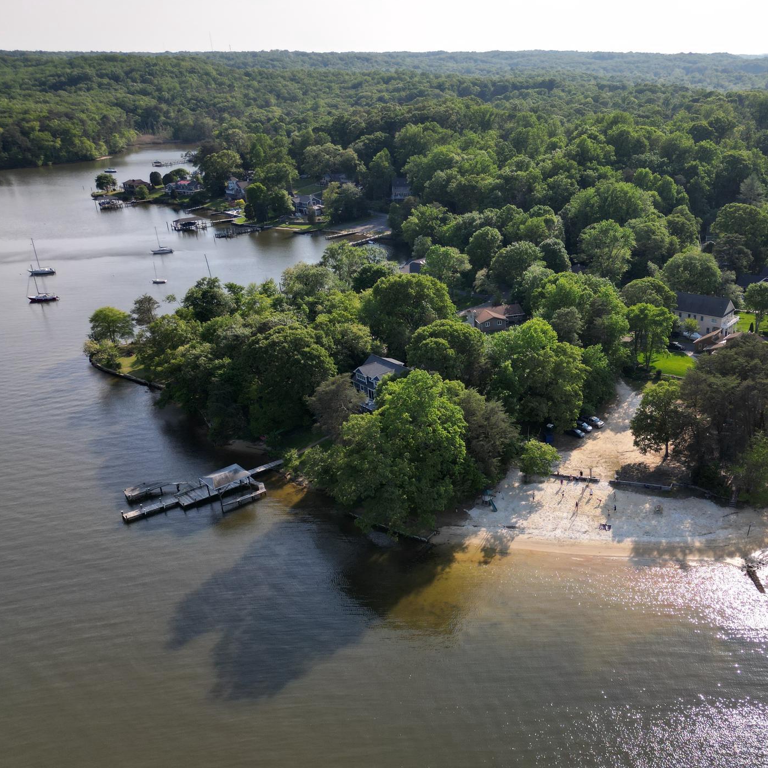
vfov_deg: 52.5
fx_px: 778
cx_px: 549
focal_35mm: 31
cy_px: 417
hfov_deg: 50.9
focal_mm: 6.72
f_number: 1.7
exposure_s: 1/40
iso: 100
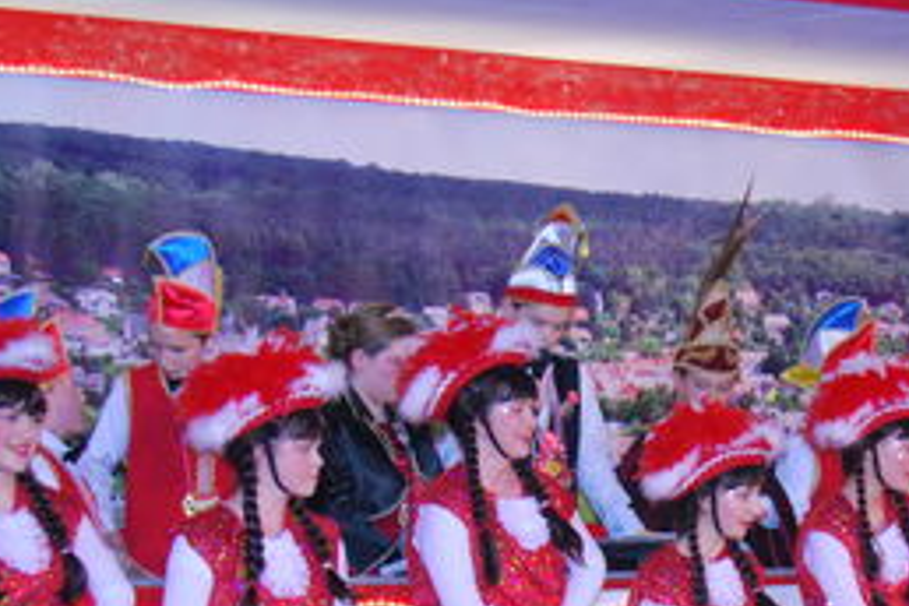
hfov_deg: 13.7
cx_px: 786
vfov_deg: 9.1
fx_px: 3762
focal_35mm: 149
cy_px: 634
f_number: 5
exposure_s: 1/60
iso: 1000
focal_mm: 40
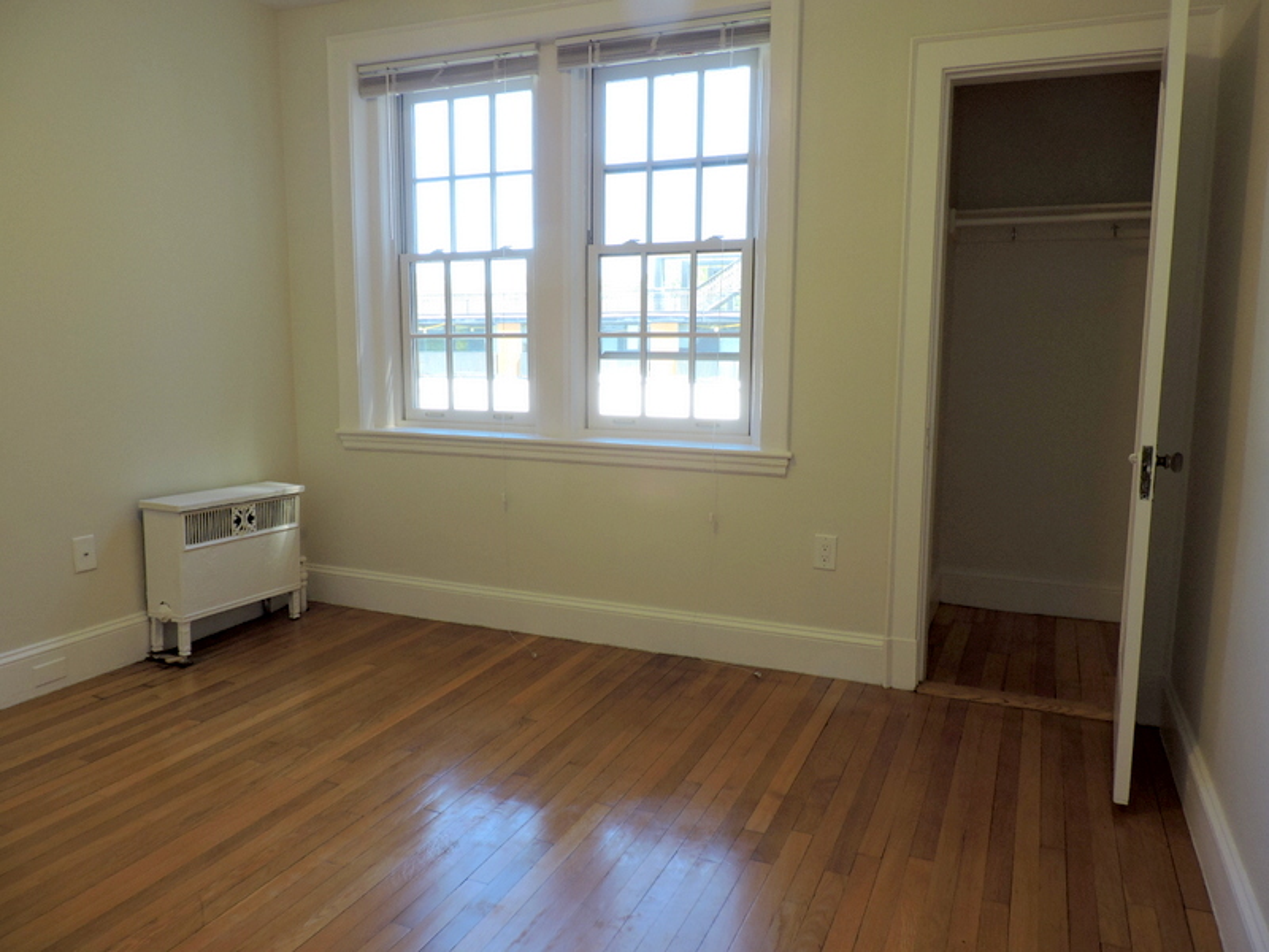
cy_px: 476
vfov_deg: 56.8
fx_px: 880
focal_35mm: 24
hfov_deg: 71.6
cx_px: 634
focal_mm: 4.3
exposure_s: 1/40
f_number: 3
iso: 100
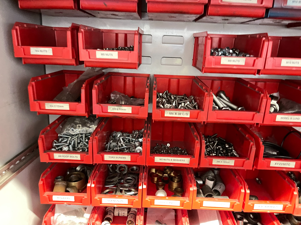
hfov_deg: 67.3
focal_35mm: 26
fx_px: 226
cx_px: 150
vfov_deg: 53.1
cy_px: 112
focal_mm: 5.1
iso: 1000
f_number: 1.6
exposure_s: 1/17
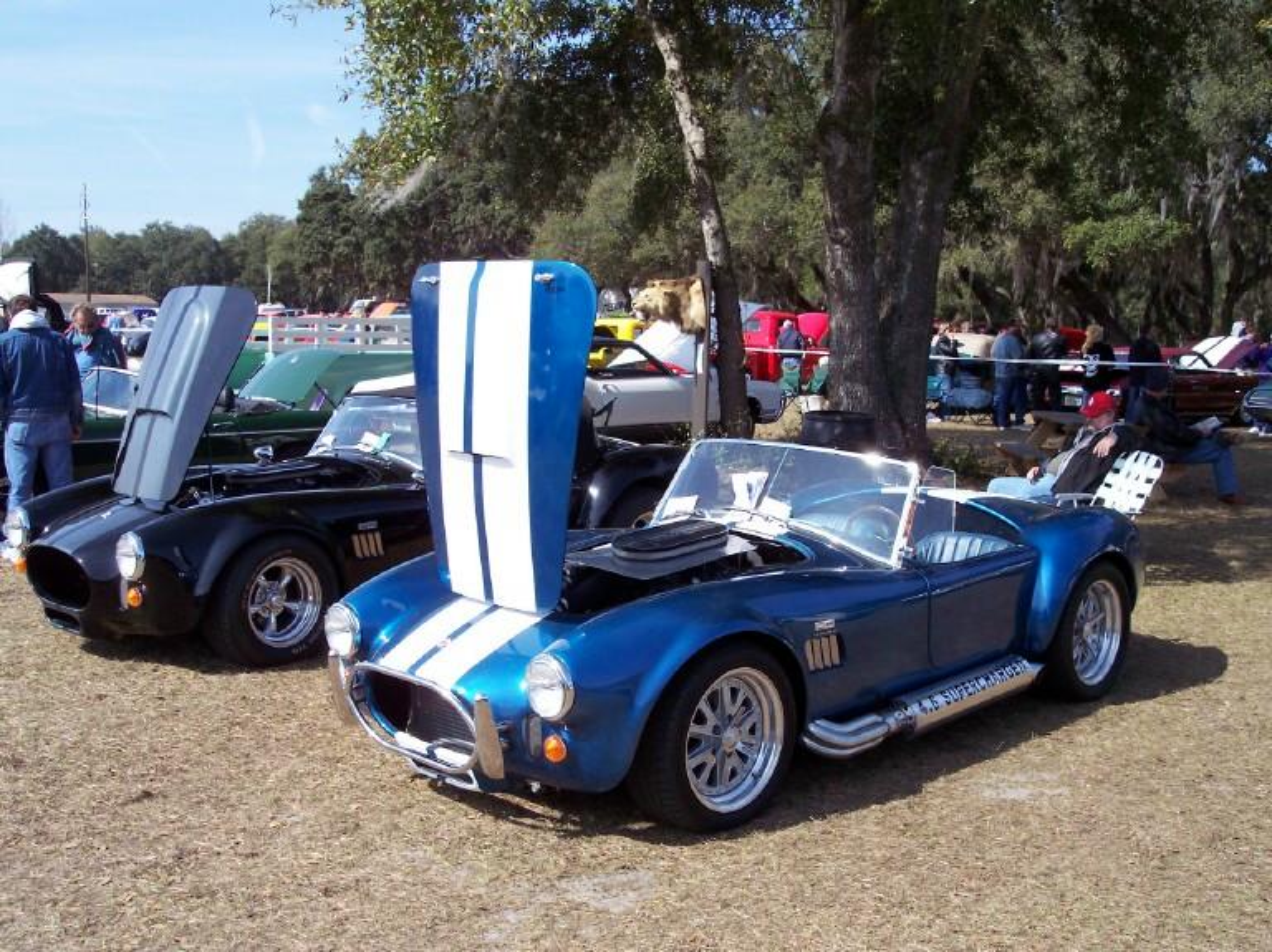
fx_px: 1395
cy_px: 476
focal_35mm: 38
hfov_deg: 49.0
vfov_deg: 37.7
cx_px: 636
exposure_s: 1/500
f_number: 4.8
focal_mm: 8
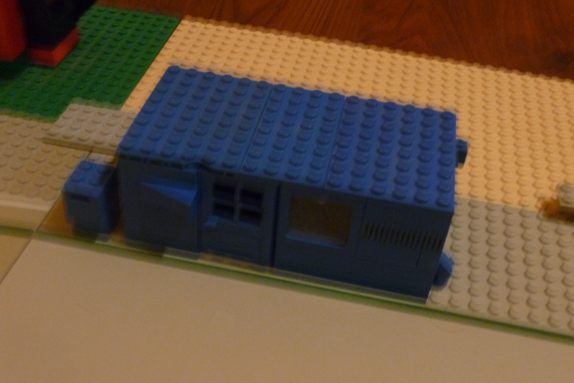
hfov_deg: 46.4
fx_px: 670
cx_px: 285
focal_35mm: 42
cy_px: 180
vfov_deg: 31.9
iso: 400
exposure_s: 1/8
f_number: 3.9
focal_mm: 6.7
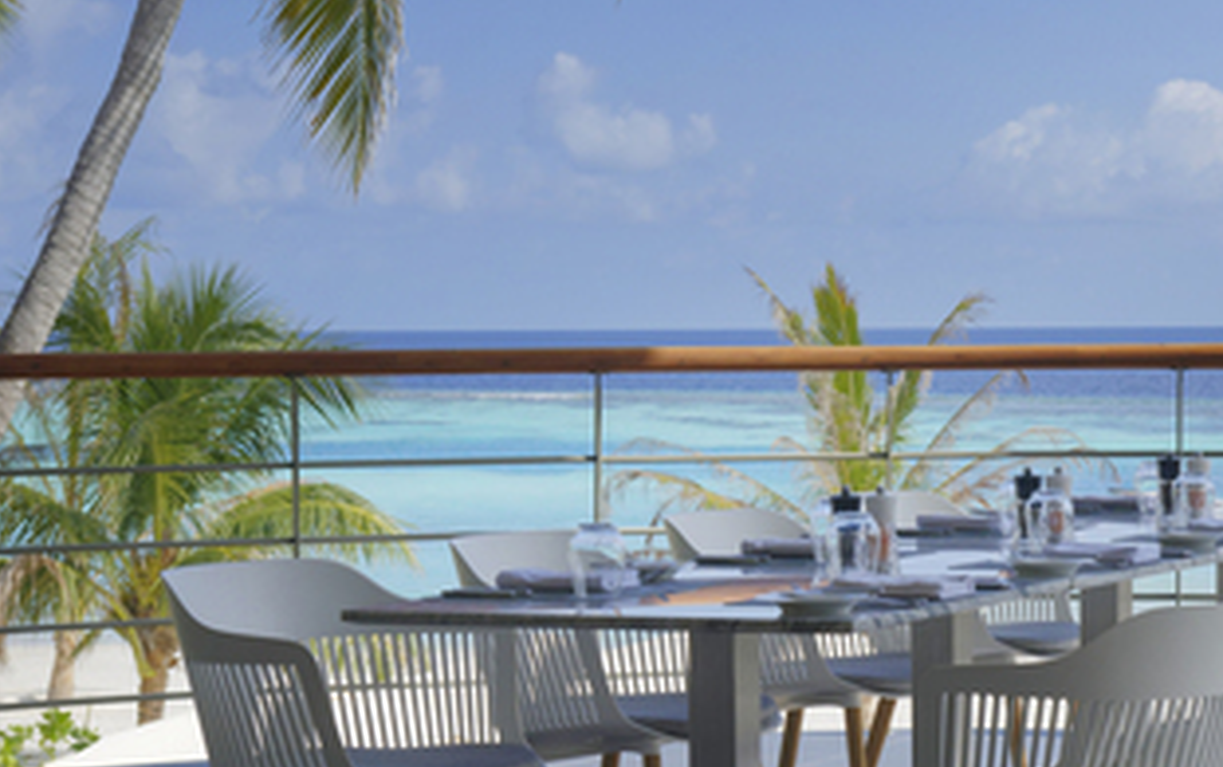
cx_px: 1024
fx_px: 3403
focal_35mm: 102
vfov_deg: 12.8
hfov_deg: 20.1
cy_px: 480
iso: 200
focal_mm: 52
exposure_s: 1/640
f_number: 9
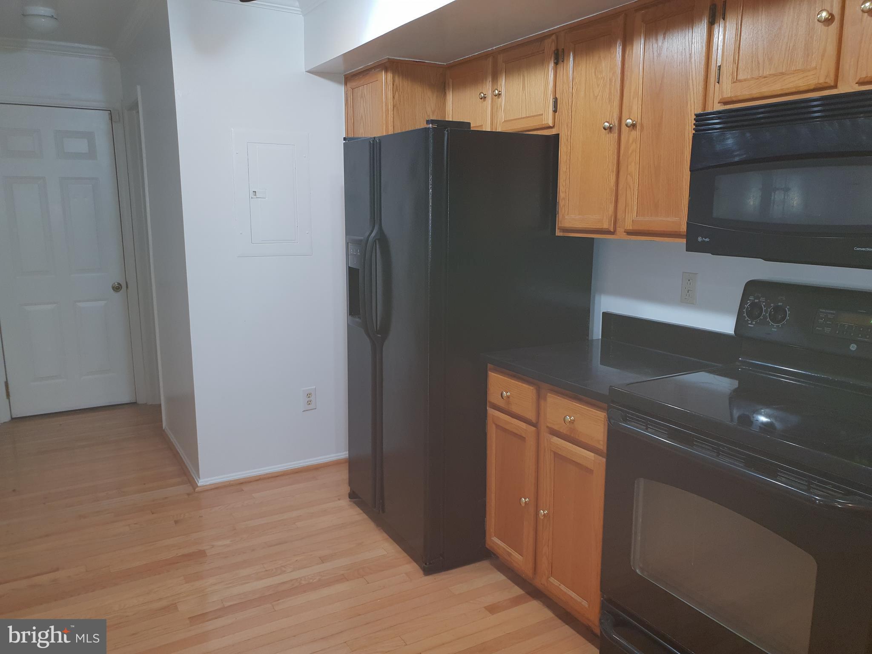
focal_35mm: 26
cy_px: 327
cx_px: 436
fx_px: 655
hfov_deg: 67.3
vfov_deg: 53.1
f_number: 2.4
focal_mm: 4.3
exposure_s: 1/24
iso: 100
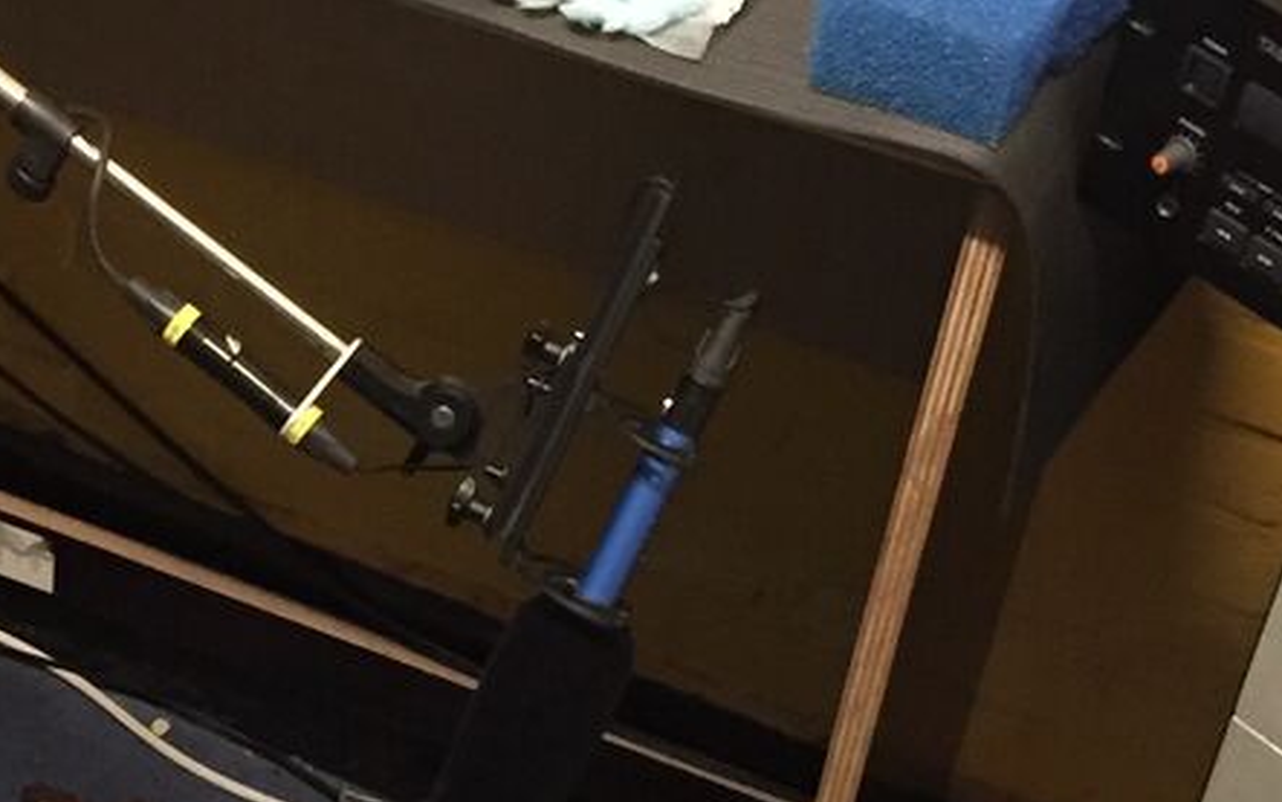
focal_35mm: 100
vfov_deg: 13.0
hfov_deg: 20.4
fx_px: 3494
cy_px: 724
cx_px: 174
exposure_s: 1/15
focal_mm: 4.15
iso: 320
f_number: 2.2
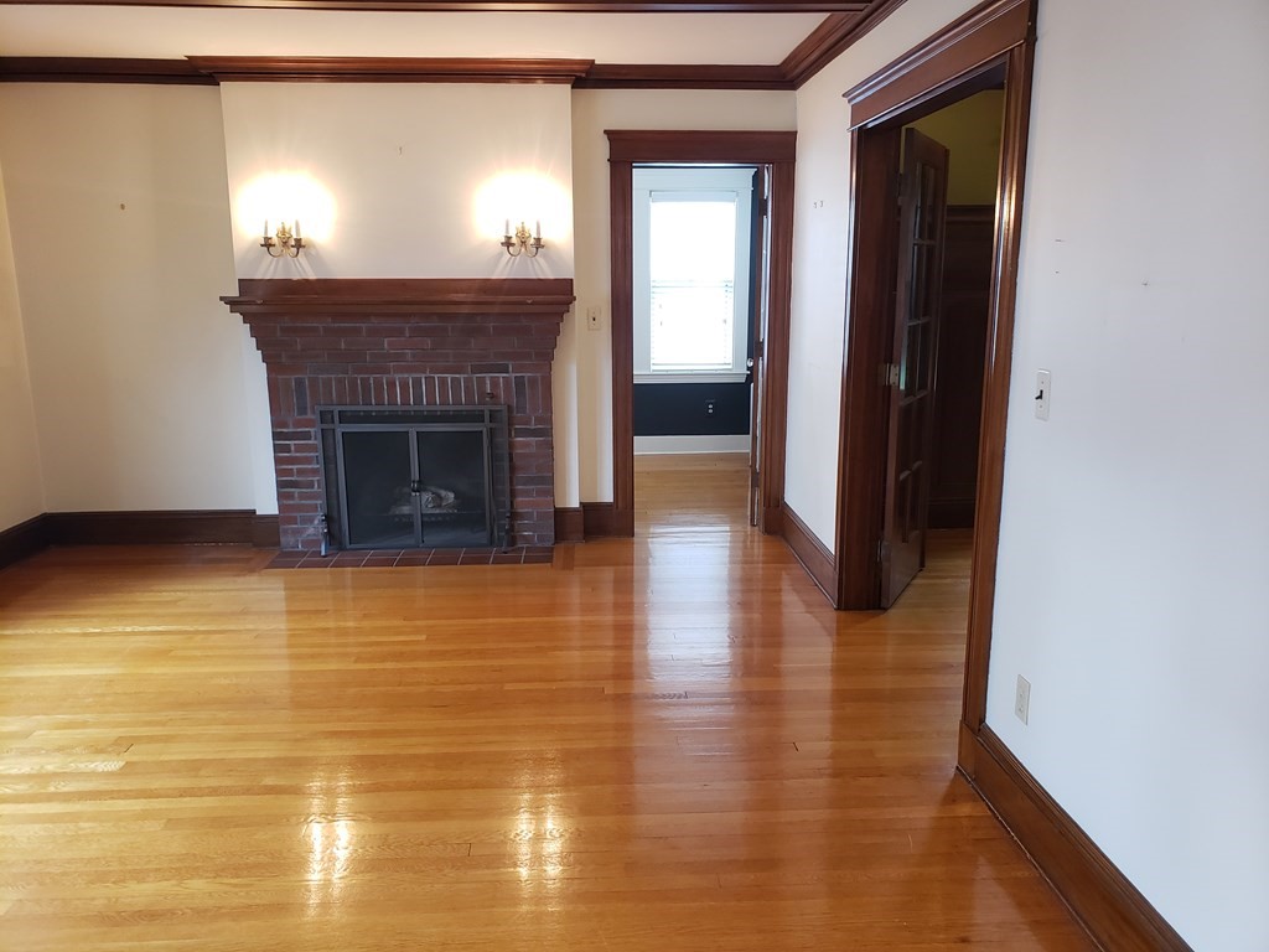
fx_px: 953
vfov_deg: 53.1
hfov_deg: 67.3
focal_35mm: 26
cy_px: 476
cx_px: 634
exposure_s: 1/30
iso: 250
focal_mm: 4.3
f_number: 2.4
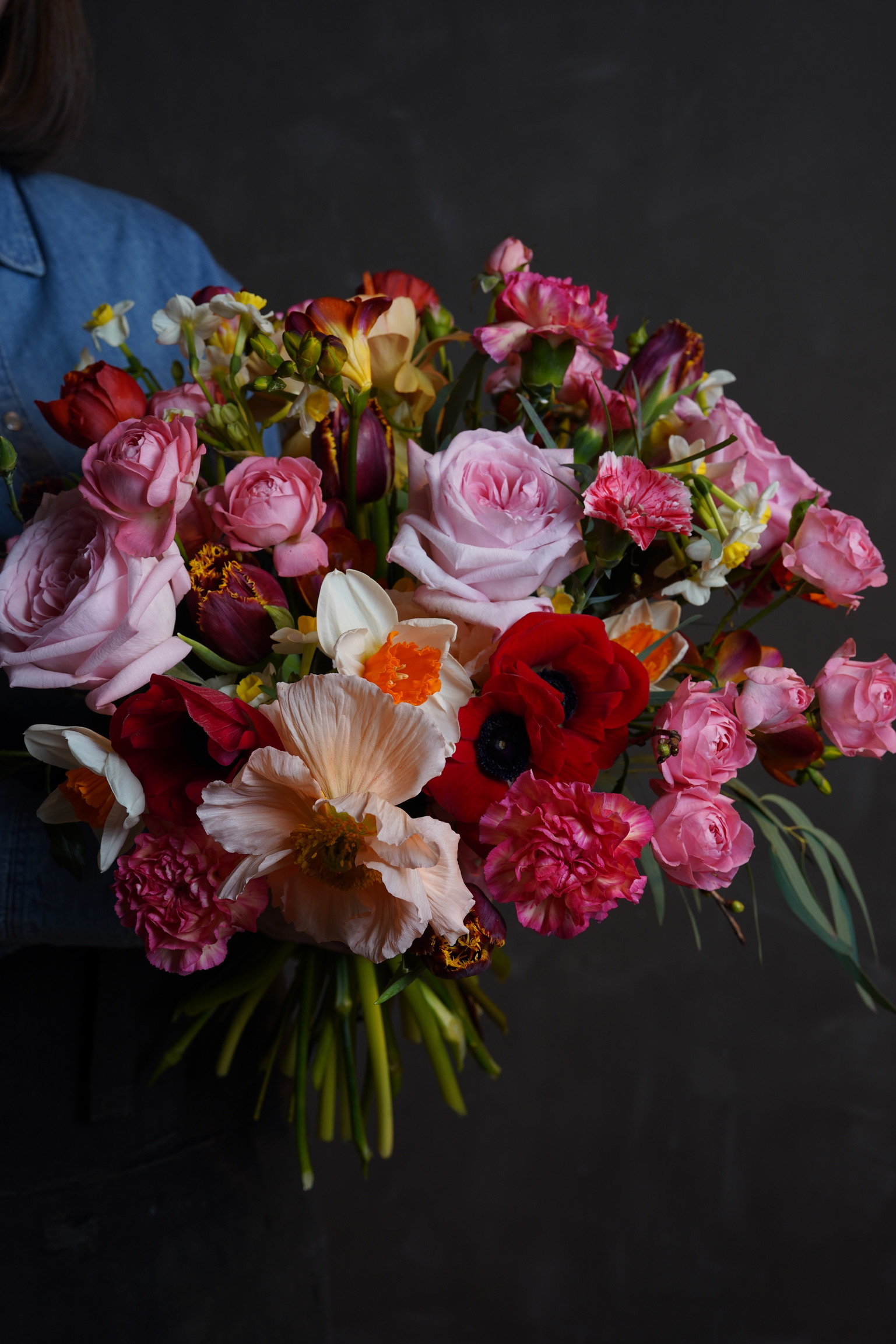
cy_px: 672
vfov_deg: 39.6
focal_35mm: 50
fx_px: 1866
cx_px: 448
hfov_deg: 27.0
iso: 200
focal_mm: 50
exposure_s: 1/80
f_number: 8
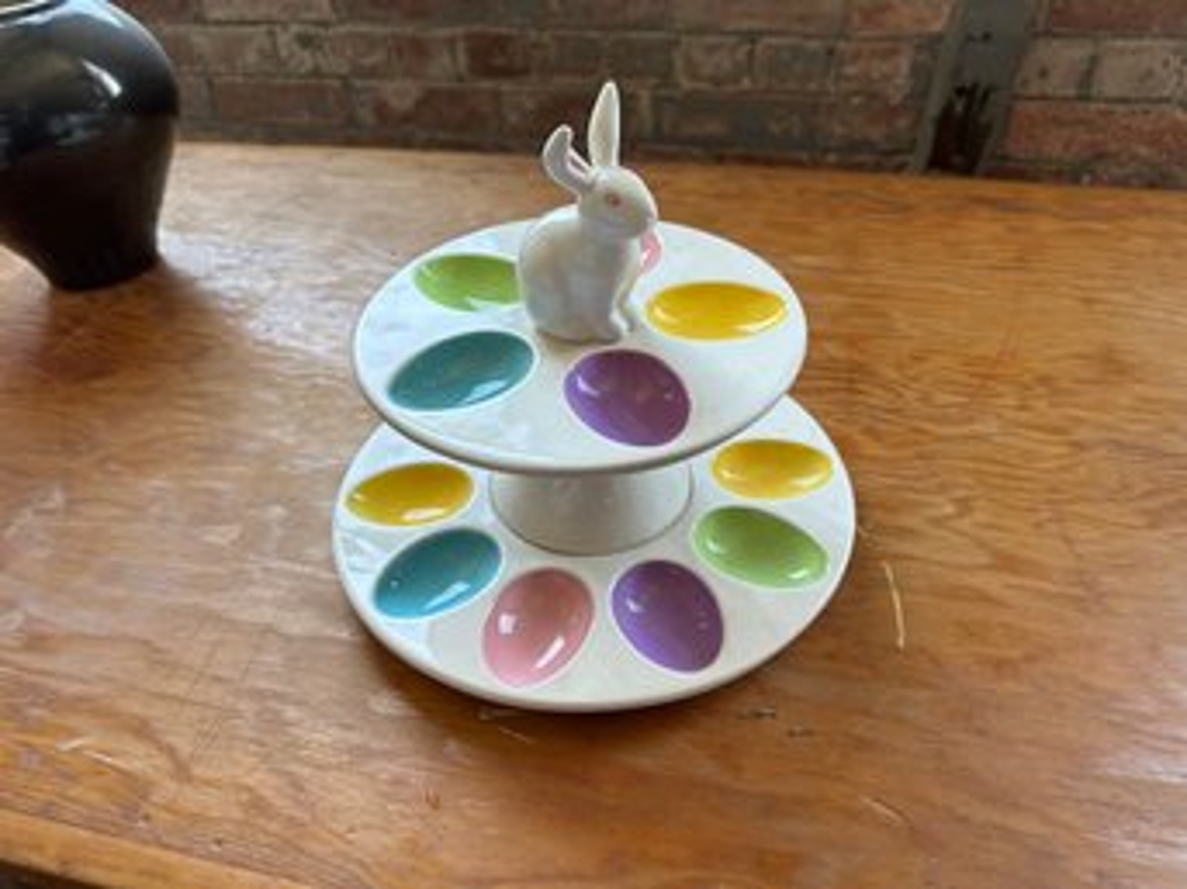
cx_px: 594
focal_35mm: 24
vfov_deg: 56.8
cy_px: 444
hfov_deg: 71.6
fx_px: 823
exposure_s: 1/121
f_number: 1.78
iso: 200
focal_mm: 6.86
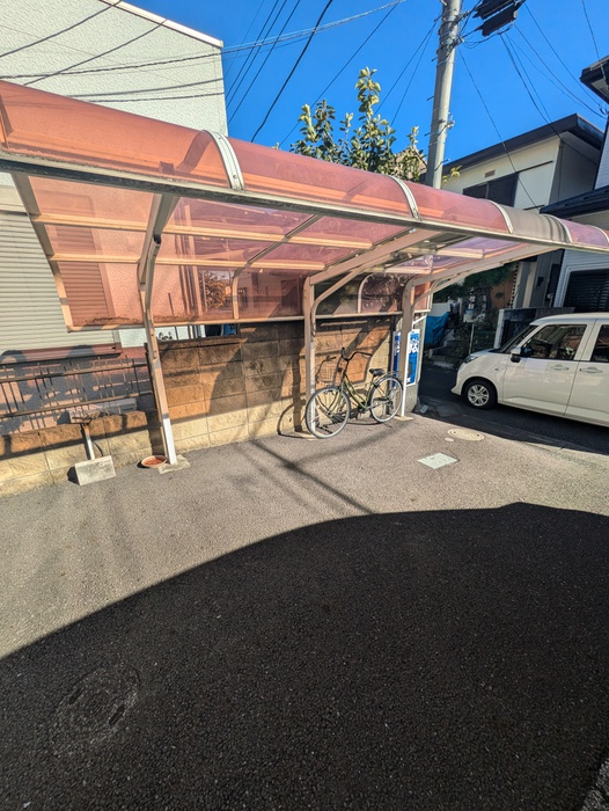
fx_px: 328
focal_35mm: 14
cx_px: 304
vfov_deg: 102.0
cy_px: 406
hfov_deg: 85.7
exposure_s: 1/1577
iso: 45
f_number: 2.2
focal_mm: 1.83
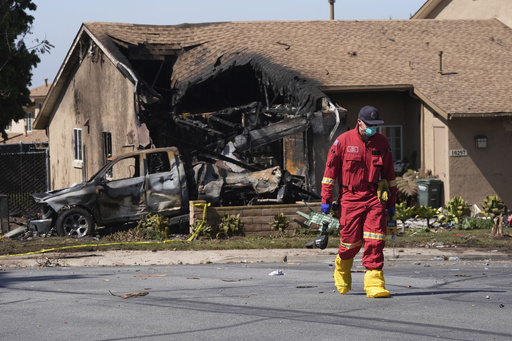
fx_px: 1621
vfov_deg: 12.0
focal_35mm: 114
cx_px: 256
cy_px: 170
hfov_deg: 18.0
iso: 400
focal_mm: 114
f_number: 8
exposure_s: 1/1000
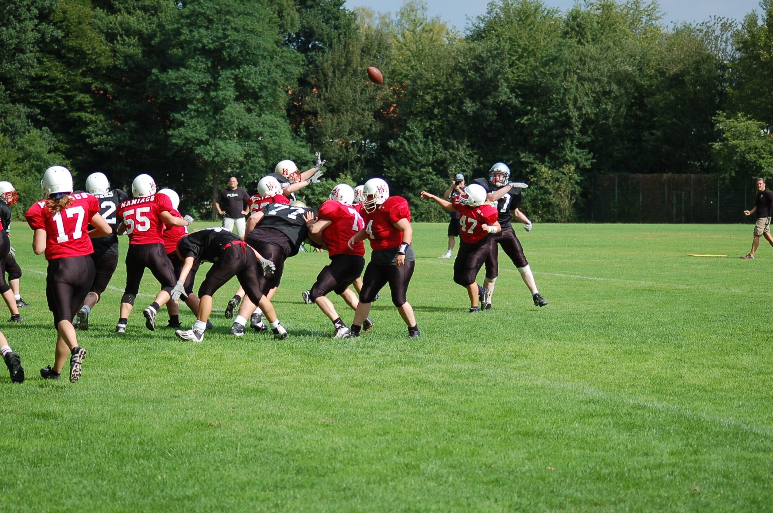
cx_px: 386
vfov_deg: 11.1
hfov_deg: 16.7
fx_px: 2636
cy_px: 256
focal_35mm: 123
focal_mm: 82
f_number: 4.5
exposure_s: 1/1000
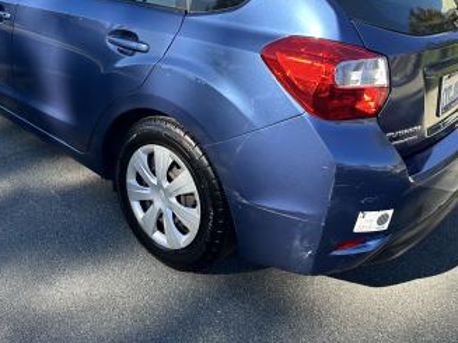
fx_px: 489
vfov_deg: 37.9
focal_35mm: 37
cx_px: 179
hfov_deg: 49.8
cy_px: 94
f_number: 1.78
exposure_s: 1/1072
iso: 80
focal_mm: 6.86
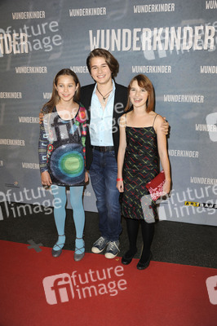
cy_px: 163
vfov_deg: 58.8
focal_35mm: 32
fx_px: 290
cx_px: 108
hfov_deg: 41.0
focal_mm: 32
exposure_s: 1/160
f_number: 5.6
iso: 500
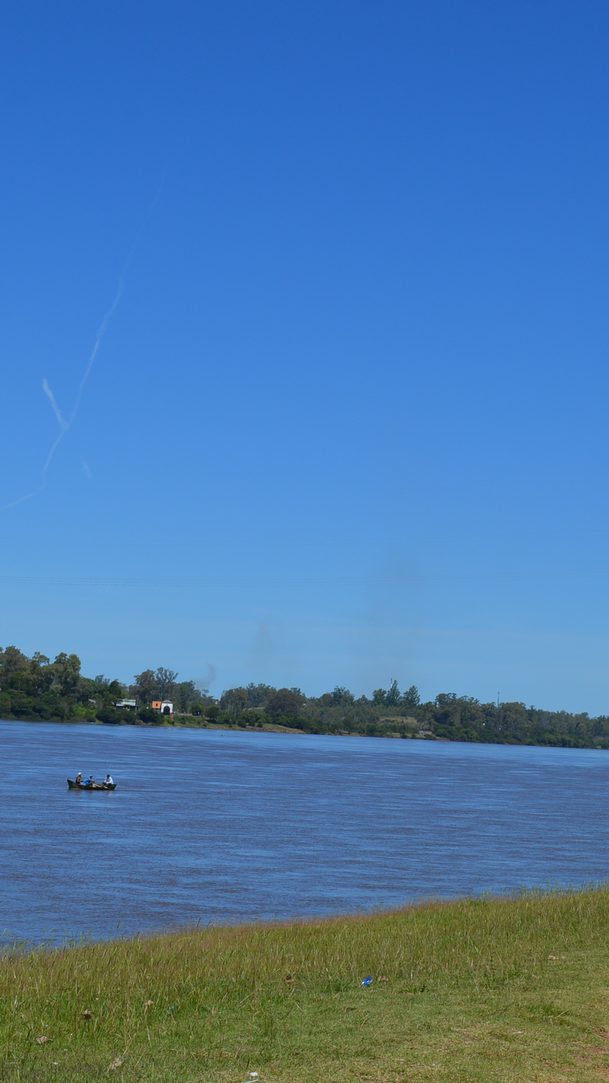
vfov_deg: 27.9
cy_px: 540
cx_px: 417
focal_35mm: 76
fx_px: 2182
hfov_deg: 15.8
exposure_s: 1/320
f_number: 9
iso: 100
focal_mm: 32
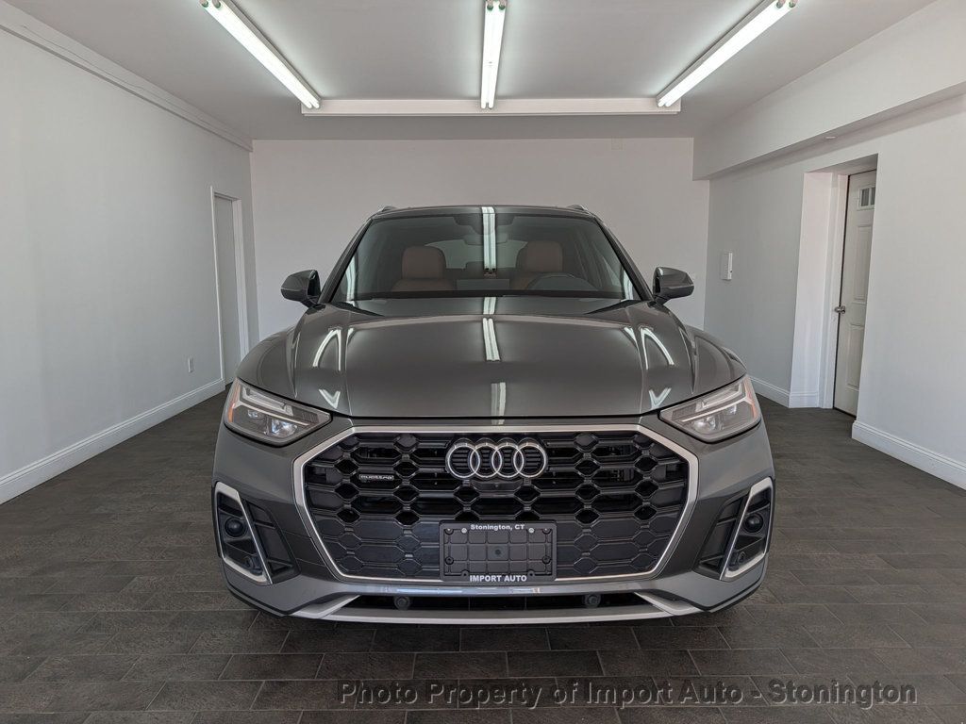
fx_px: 670
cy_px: 362
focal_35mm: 24
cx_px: 483
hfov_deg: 71.6
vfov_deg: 56.8
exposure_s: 1/124
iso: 22
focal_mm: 6.9
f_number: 1.68
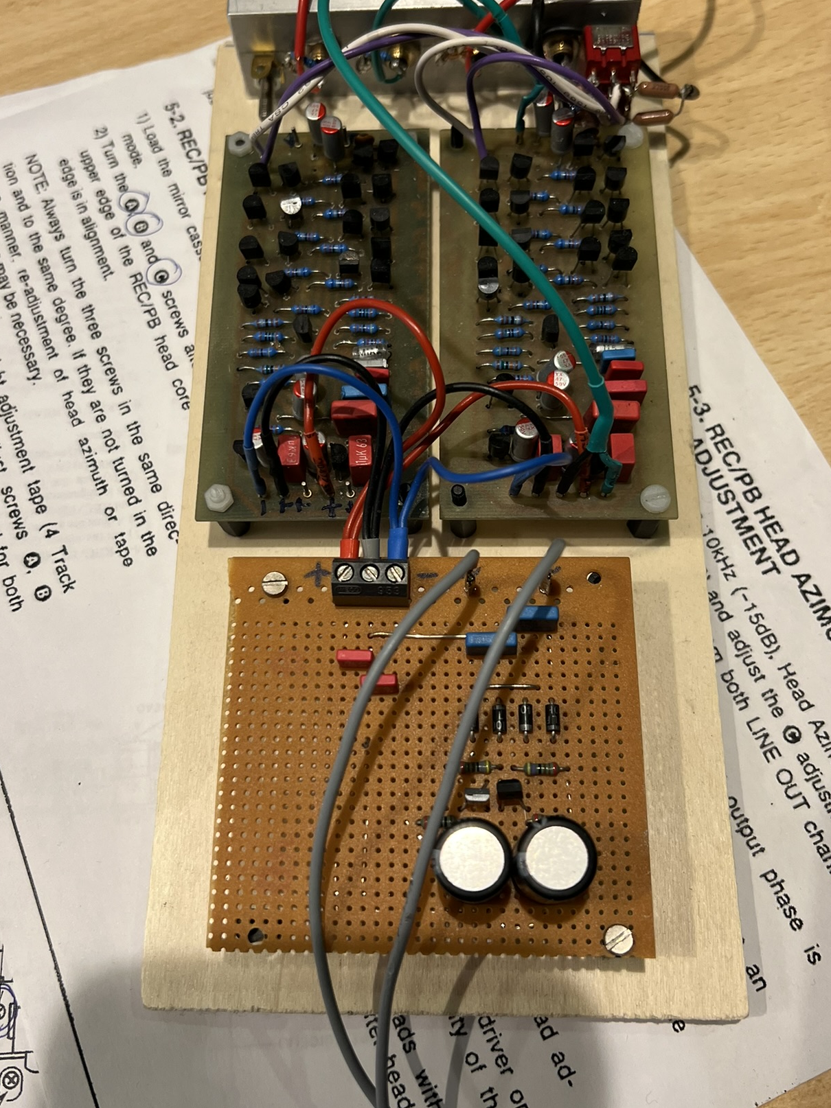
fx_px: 1057
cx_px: 399
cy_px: 490
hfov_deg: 42.9
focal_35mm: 33
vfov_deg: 55.2
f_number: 1.5
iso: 125
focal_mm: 5.7
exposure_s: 1/100
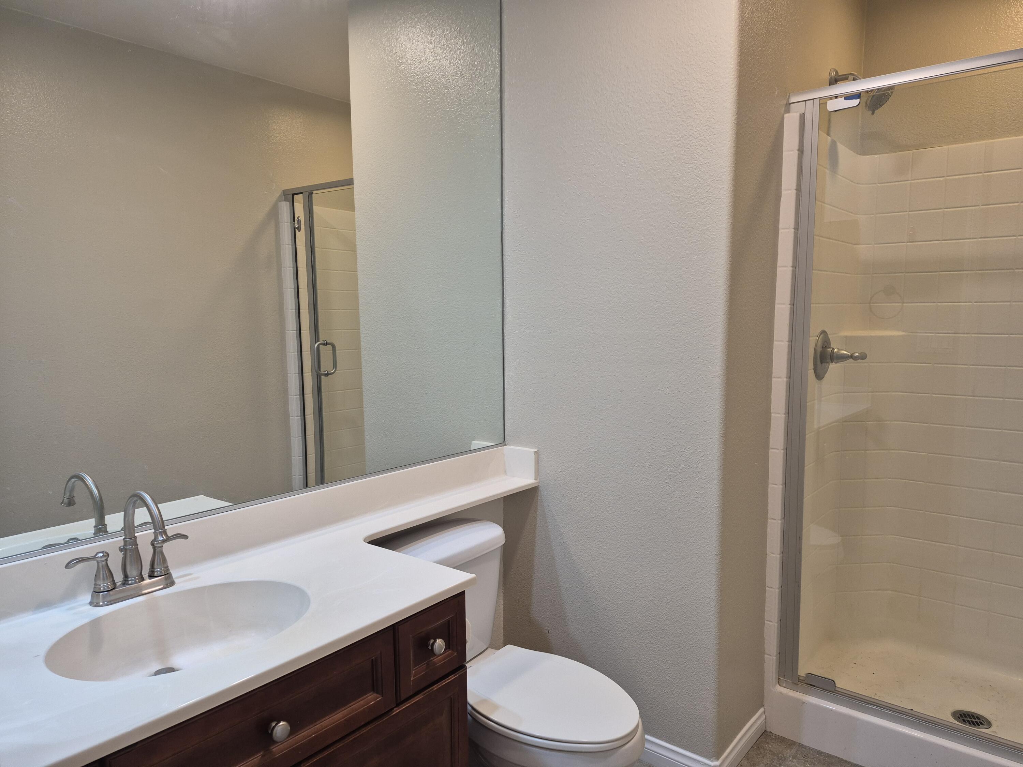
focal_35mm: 23
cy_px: 384
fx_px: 680
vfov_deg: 58.9
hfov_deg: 73.9
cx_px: 512
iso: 160
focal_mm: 5.4
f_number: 1.8
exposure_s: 1/120
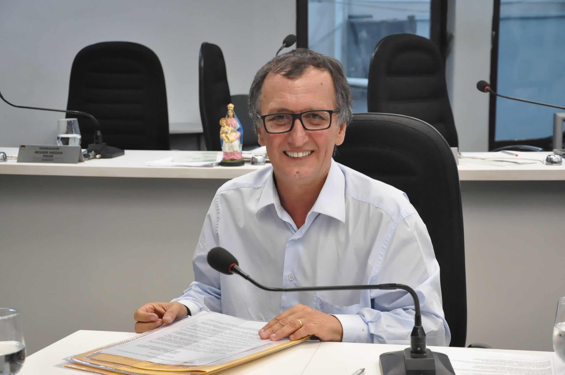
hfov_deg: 28.1
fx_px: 1129
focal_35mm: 72
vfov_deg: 18.9
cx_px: 282
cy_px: 188
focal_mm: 48
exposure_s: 1/125
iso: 2000
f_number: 5.6
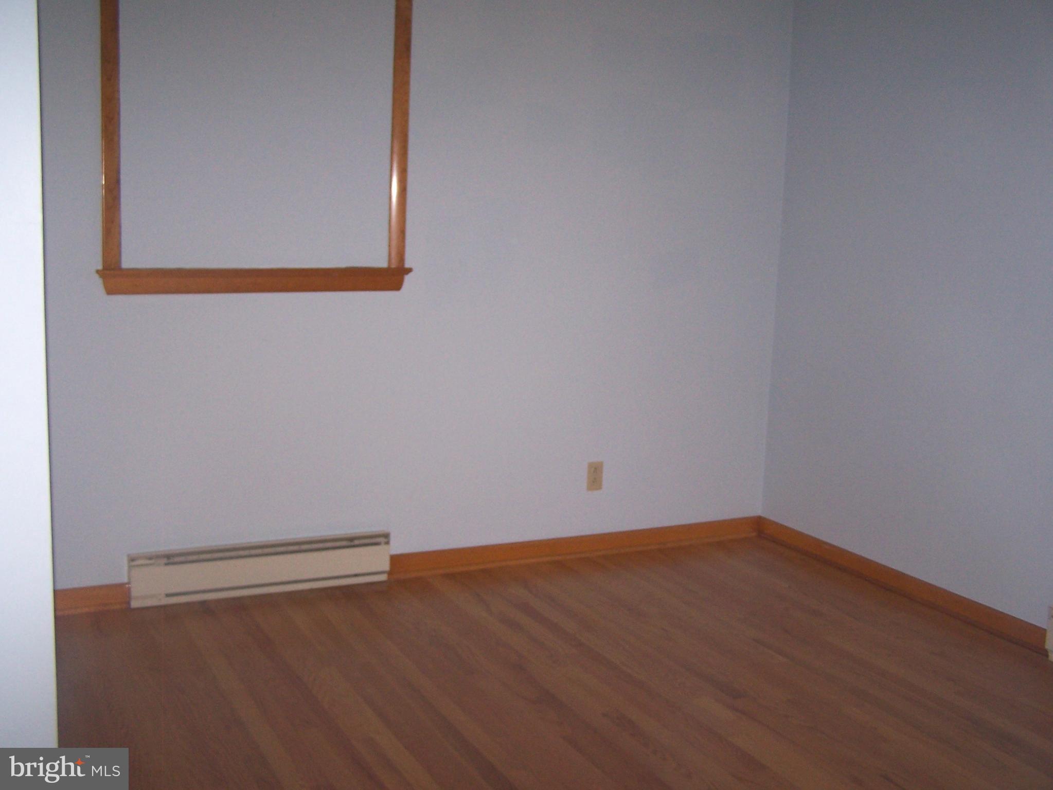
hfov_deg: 49.0
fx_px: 1156
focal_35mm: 38
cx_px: 526
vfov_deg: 37.7
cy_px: 395
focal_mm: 6.3
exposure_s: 1/60
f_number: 2.8
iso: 140
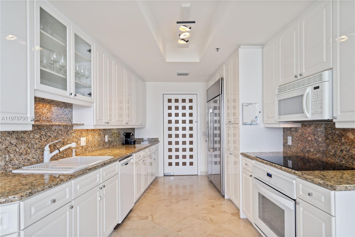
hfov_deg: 86.9
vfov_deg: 64.5
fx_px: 187
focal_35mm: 19
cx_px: 178
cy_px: 118
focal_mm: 19
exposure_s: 1/30
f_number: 8
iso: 640
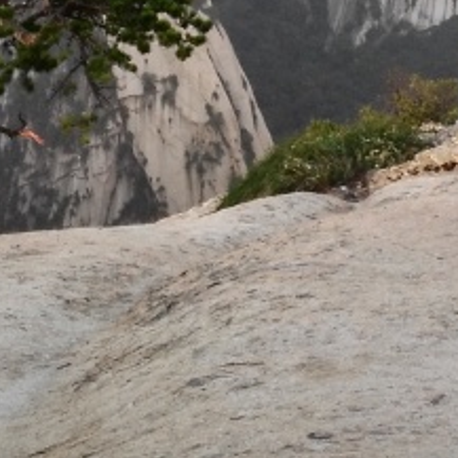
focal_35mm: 137
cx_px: 363
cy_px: -450
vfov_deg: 11.5
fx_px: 2051
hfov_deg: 12.7
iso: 64
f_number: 2
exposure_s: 1/131
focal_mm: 2.96
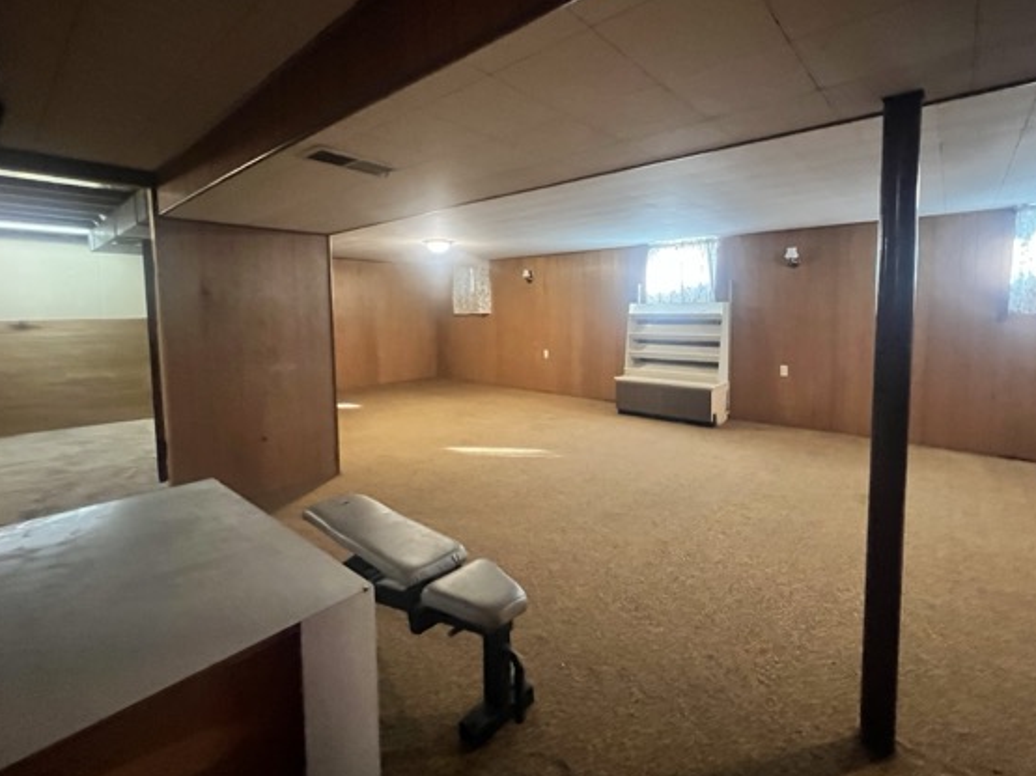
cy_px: 340
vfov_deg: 81.3
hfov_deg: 98.0
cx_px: 556
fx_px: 449
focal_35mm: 15
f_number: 1.8
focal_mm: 1.57
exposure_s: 1/60
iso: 1000
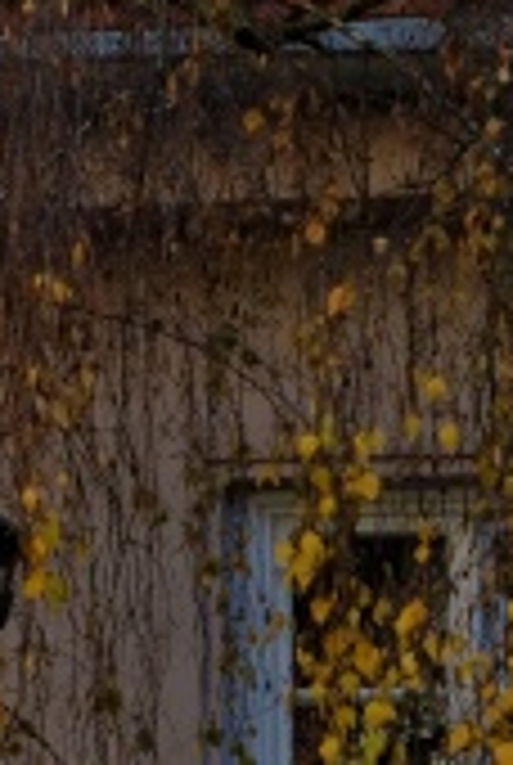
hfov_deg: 3.5
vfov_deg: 5.3
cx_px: -464
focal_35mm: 387
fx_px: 8238
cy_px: -522
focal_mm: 50
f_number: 5.6
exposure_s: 1/250
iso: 200
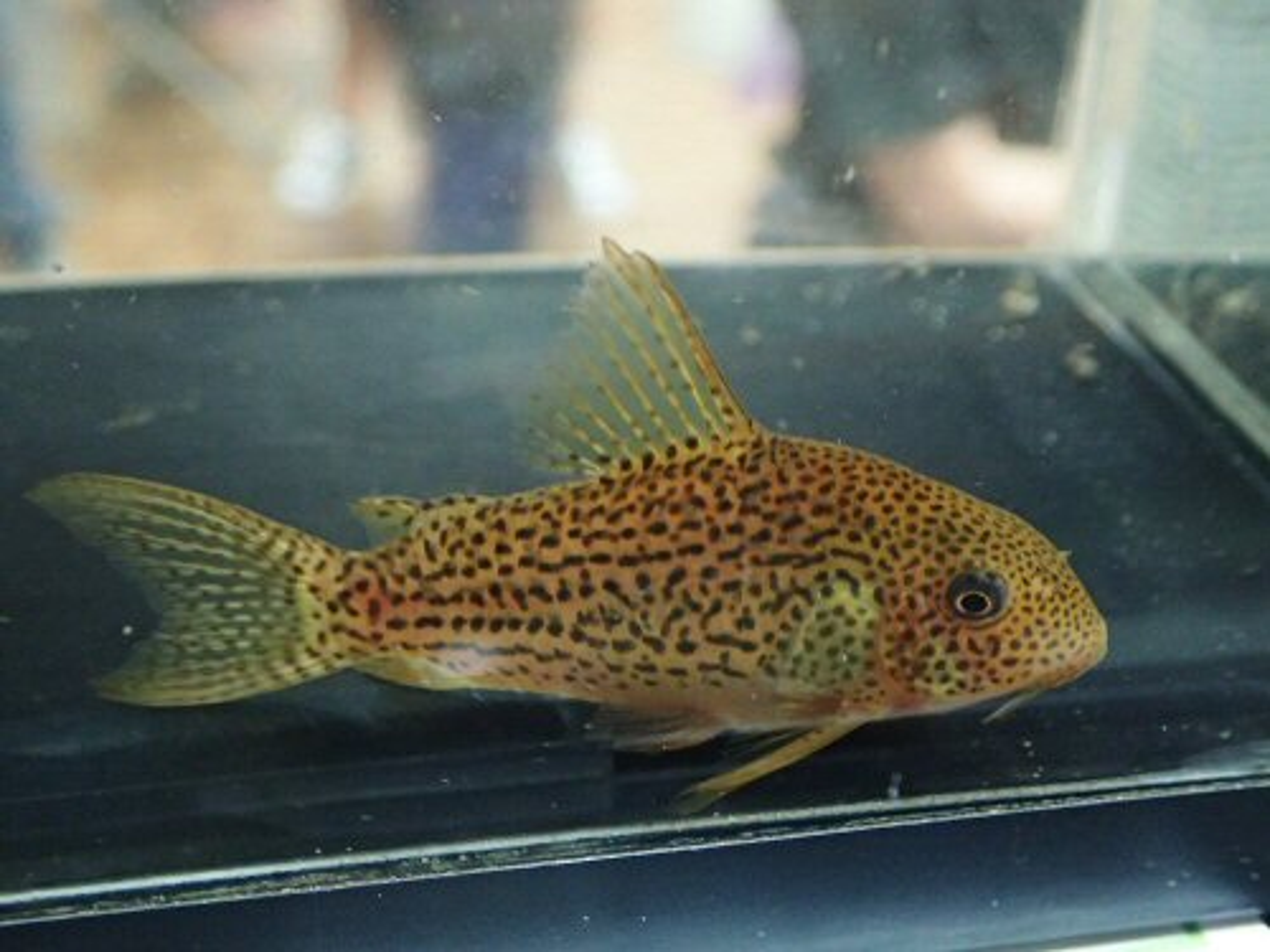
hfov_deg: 43.9
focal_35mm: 43
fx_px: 1578
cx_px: 635
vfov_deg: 33.6
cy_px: 476
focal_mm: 7.86
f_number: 2.9
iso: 800
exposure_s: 1/13
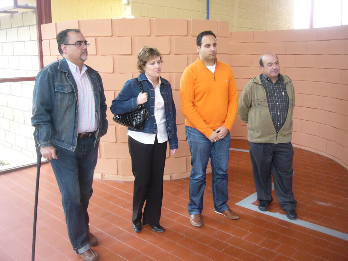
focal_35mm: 35
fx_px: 352
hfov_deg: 52.6
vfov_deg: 40.7
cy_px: 130
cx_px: 174
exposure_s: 1/50
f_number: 2.8
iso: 100
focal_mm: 5.8
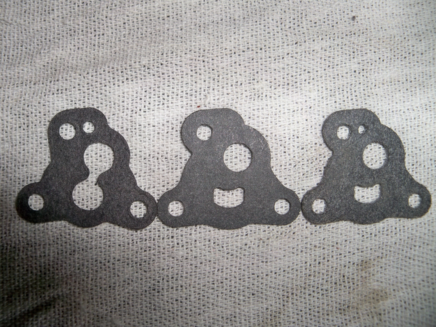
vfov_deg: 40.7
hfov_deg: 52.6
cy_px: 164
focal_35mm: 35
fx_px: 441
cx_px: 218
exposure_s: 1/30
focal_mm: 6.2
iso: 200
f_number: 3.5
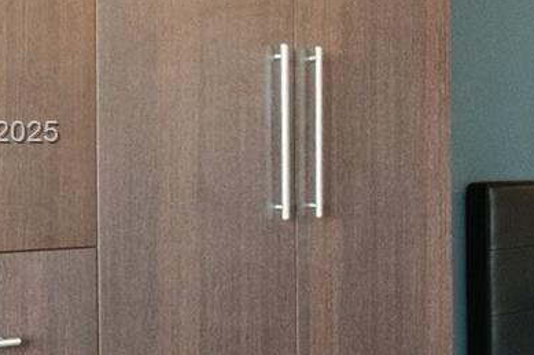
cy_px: 134
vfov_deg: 18.4
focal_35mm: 74
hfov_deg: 23.7
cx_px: 718
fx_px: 1097
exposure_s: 1/20
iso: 4500
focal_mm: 12
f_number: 8
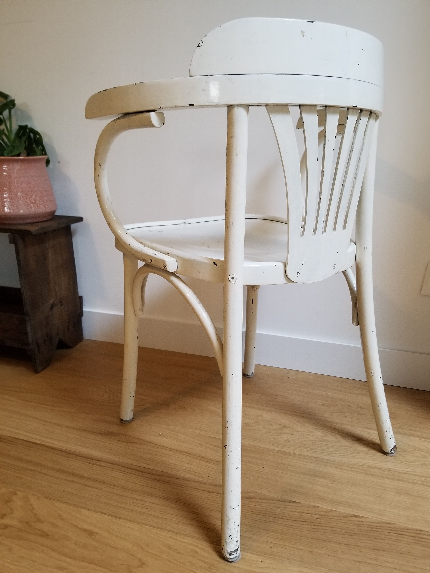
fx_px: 431
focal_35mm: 26
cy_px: 286
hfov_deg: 53.1
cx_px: 215
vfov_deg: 67.3
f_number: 1.7
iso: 200
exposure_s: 1/19
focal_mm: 4.25
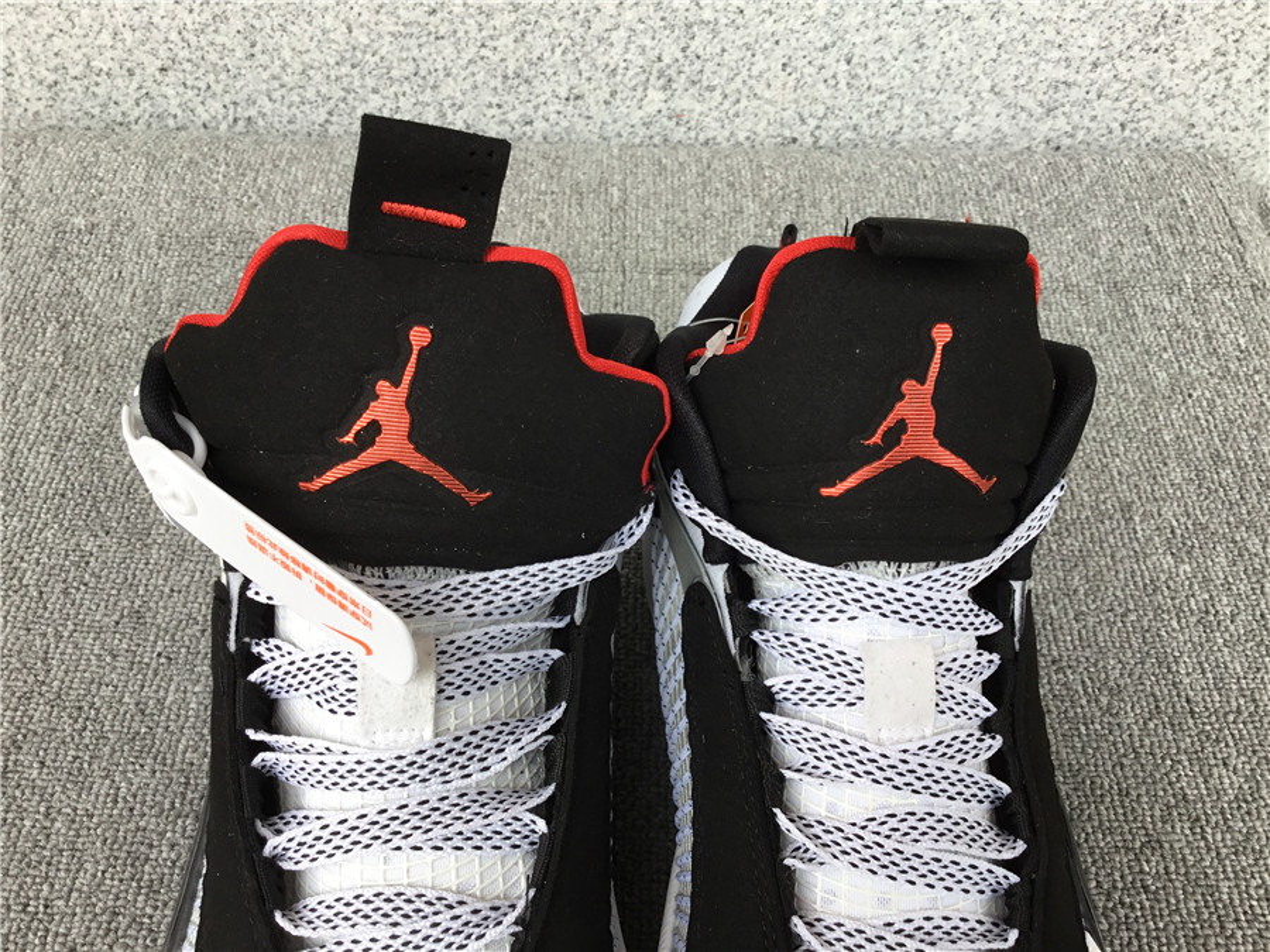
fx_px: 1137
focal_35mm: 31
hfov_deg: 58.4
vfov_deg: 45.4
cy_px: 476
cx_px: 635
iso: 25
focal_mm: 3.3
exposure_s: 1/100
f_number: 2.4
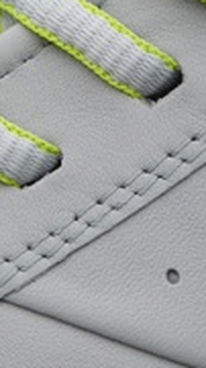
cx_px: 210
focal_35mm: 202
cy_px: 131
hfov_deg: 6.0
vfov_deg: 10.7
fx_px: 1965
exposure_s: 1/400
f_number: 4.1
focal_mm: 9
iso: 80
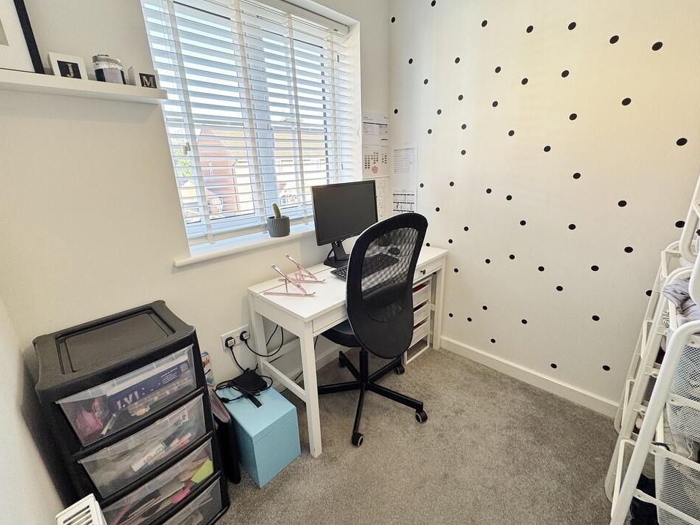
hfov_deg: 98.2
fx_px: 303
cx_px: 342
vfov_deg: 81.7
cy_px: 259
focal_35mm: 15
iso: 100
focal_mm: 2.22
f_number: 2.2
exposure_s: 1/100
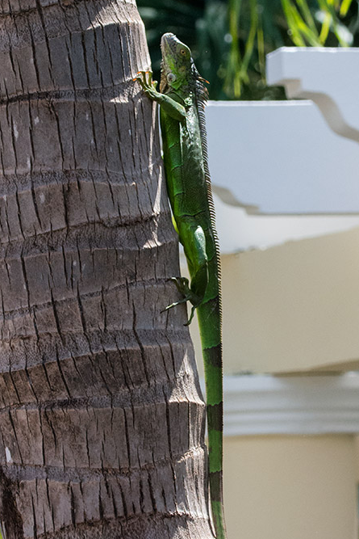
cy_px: 246
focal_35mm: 432
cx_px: 206
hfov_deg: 3.2
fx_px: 6458
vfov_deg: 4.8
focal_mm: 150
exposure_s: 1/1000
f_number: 8
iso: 1600
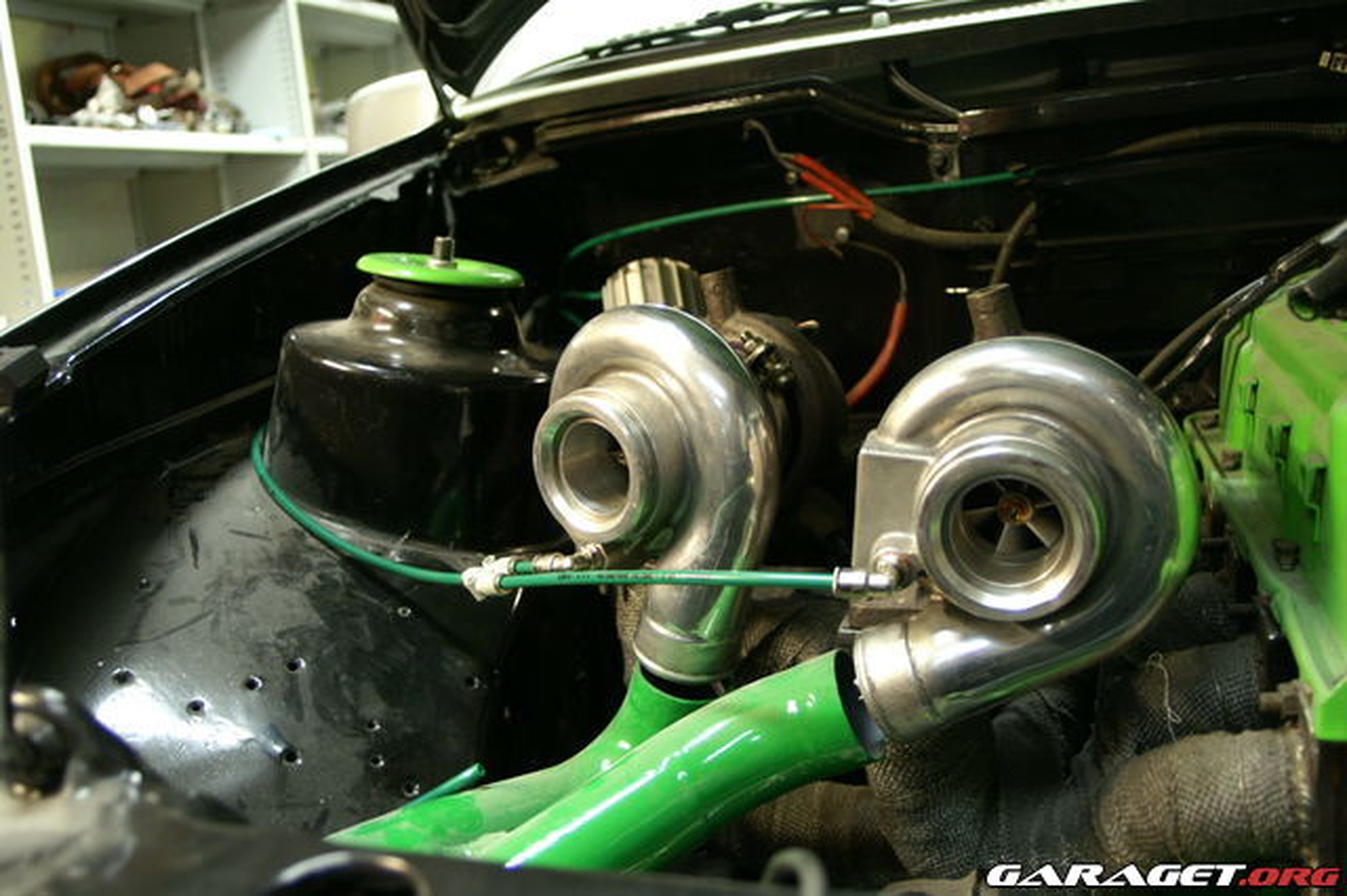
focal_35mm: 36
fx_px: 1346
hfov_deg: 53.2
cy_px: 448
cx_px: 674
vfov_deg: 36.8
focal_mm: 24
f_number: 4
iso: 400
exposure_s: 1/8
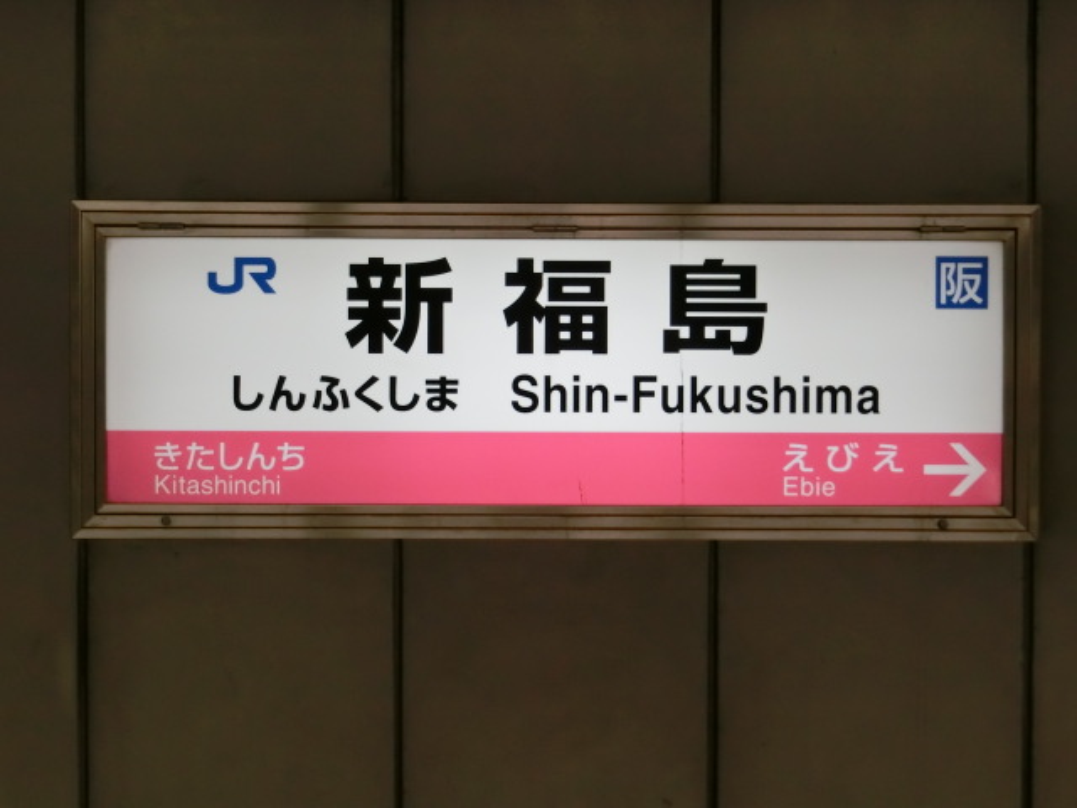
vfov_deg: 18.4
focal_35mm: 80
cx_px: 538
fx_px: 2489
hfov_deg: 24.4
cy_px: 404
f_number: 5.4
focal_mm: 14.3
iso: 400
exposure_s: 1/100
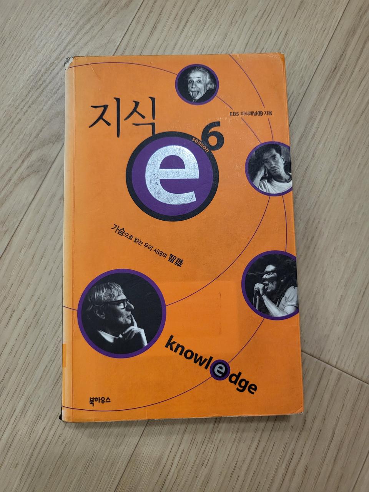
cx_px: 184
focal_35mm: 26
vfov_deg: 67.3
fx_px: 370
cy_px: 246
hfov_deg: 53.1
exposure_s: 1/120
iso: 250
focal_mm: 4.25
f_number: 1.8
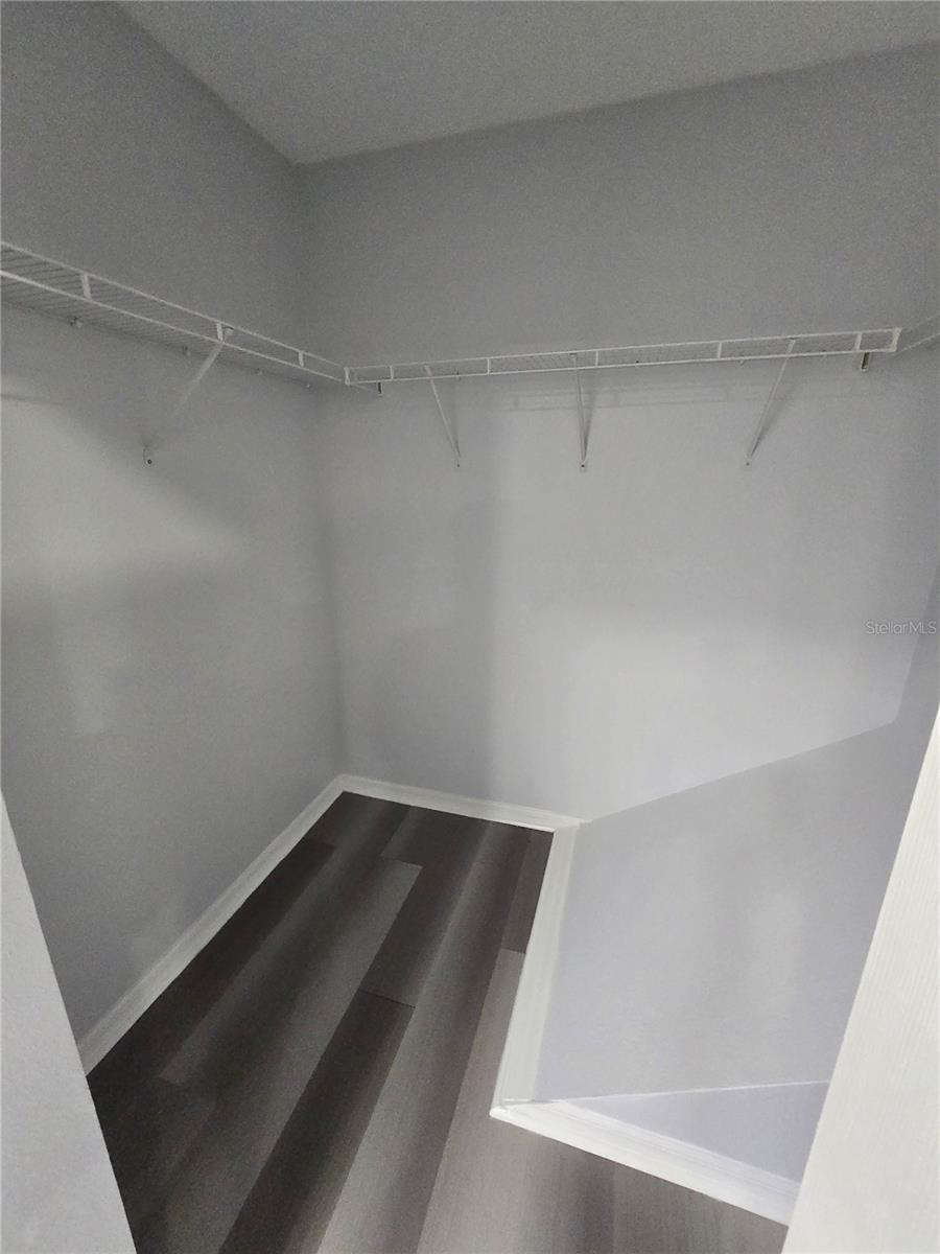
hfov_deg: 89.9
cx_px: 470
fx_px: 471
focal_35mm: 13
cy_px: 627
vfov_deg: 106.2
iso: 400
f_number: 2.2
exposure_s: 1/50
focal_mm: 2.2
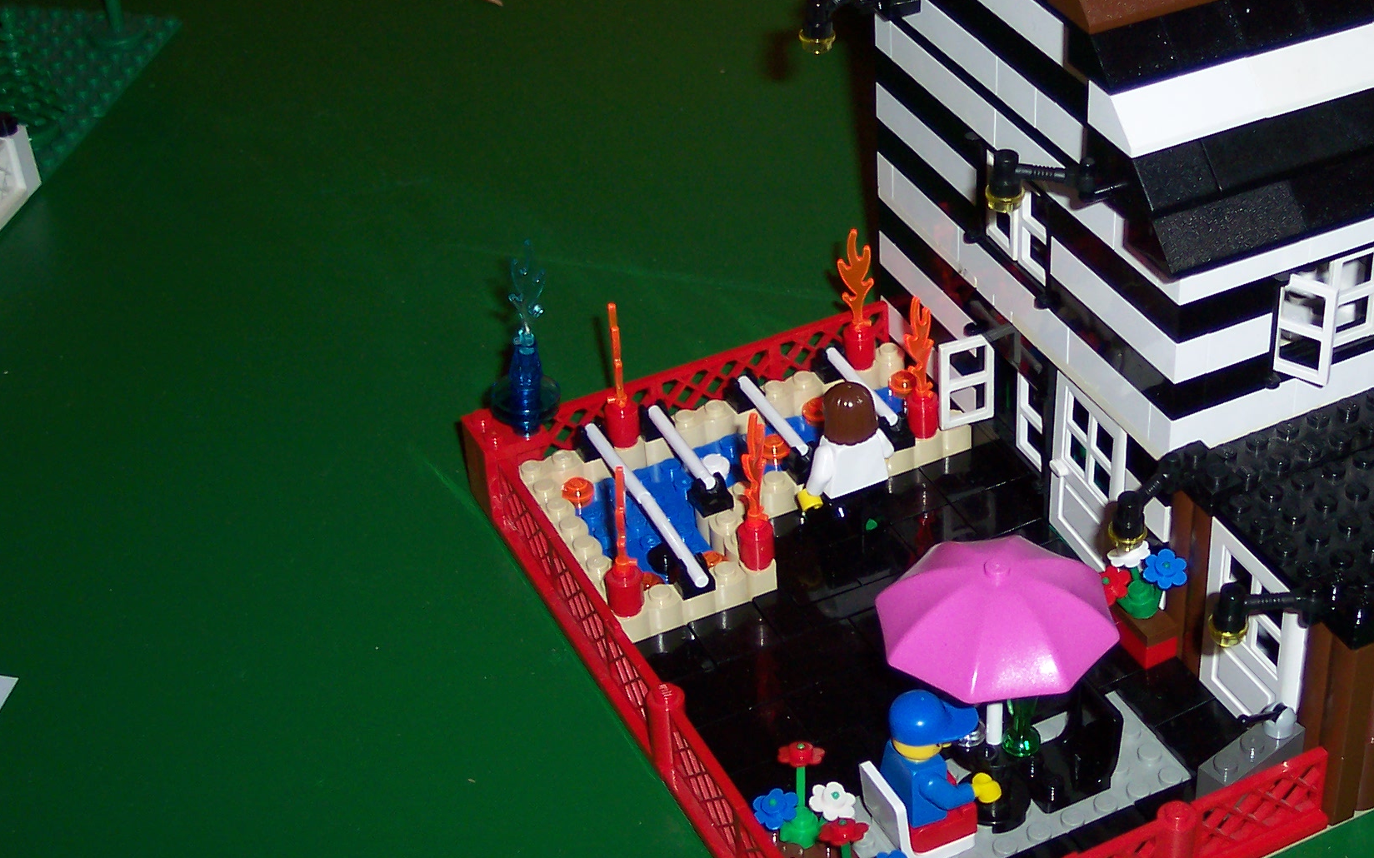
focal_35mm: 63
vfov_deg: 20.6
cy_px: 399
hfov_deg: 32.0
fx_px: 2359
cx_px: 983
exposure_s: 1/30
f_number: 2.8
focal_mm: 8
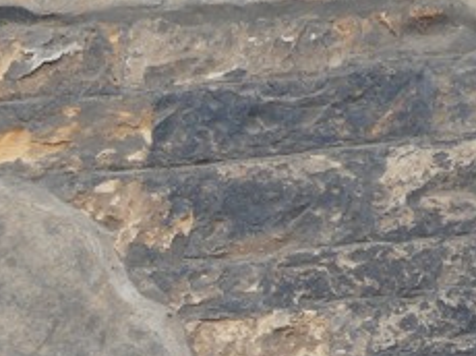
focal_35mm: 973
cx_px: -37
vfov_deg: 1.5
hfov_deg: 2.0
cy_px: 370
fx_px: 13366
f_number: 3.6
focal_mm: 63
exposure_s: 1/100
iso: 100
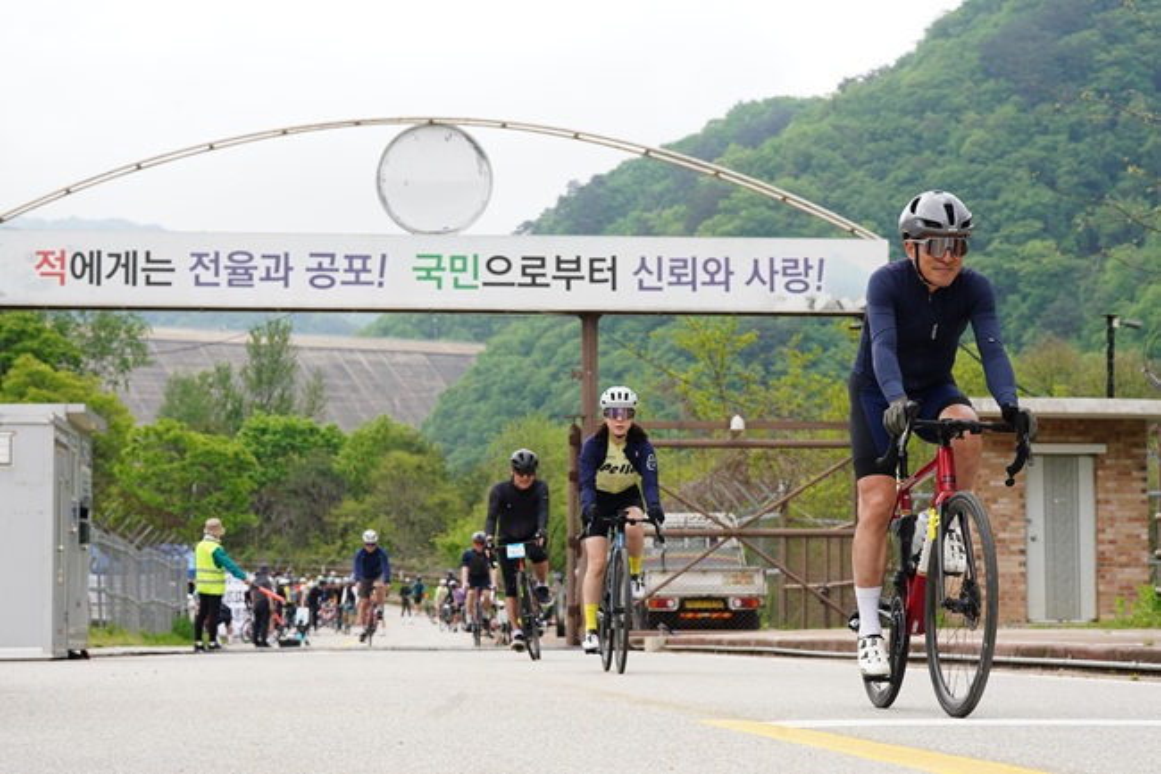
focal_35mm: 84
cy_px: 387
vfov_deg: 16.3
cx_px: 580
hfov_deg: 24.2
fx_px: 2708
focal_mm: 84
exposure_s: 1/640
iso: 800
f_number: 8
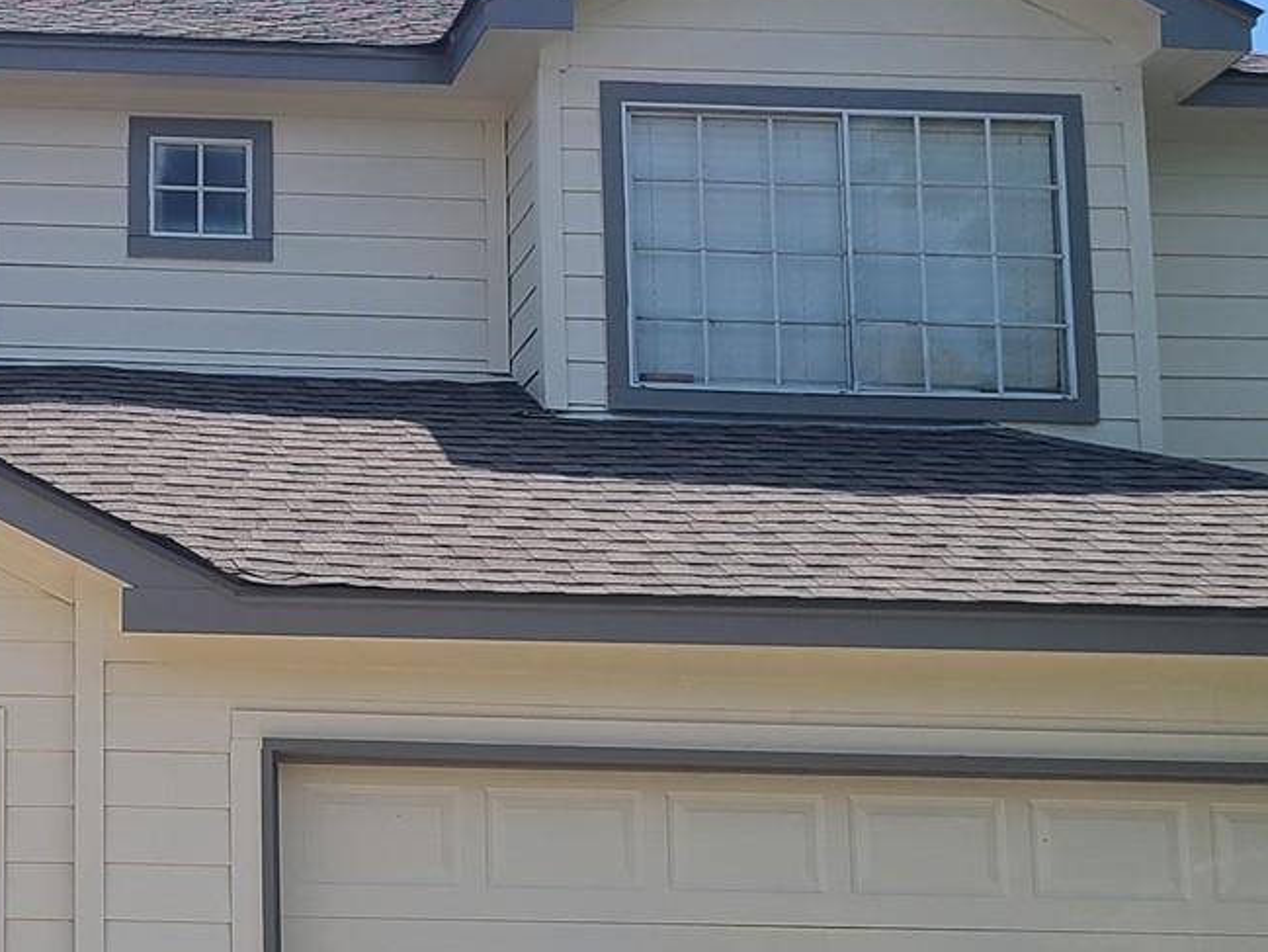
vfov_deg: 17.9
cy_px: 643
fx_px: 3004
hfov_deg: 22.8
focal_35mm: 82
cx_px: -25
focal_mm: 5.4
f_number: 1.8
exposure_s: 1/2524
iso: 40
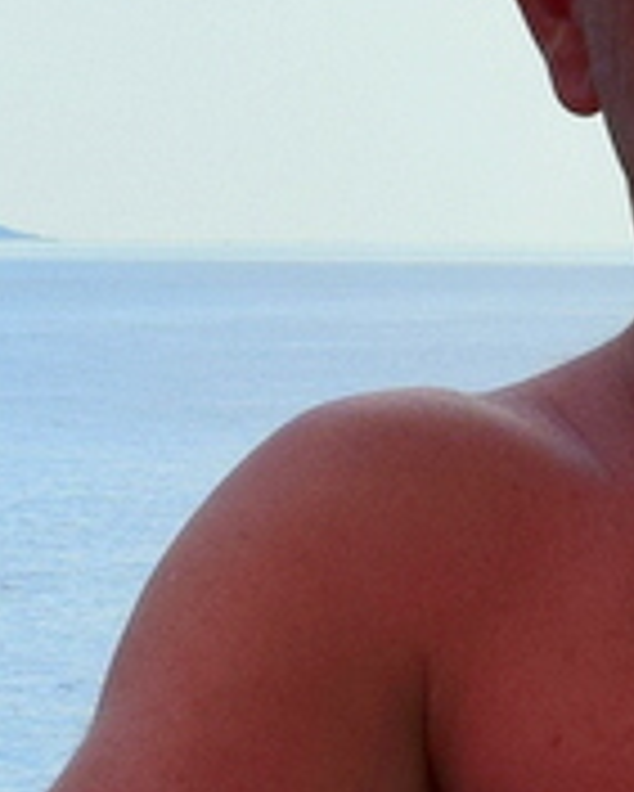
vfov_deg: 11.4
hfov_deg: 8.2
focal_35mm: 166
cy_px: -86
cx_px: 1776
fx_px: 3890
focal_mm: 26
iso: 280
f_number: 11
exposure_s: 1/500
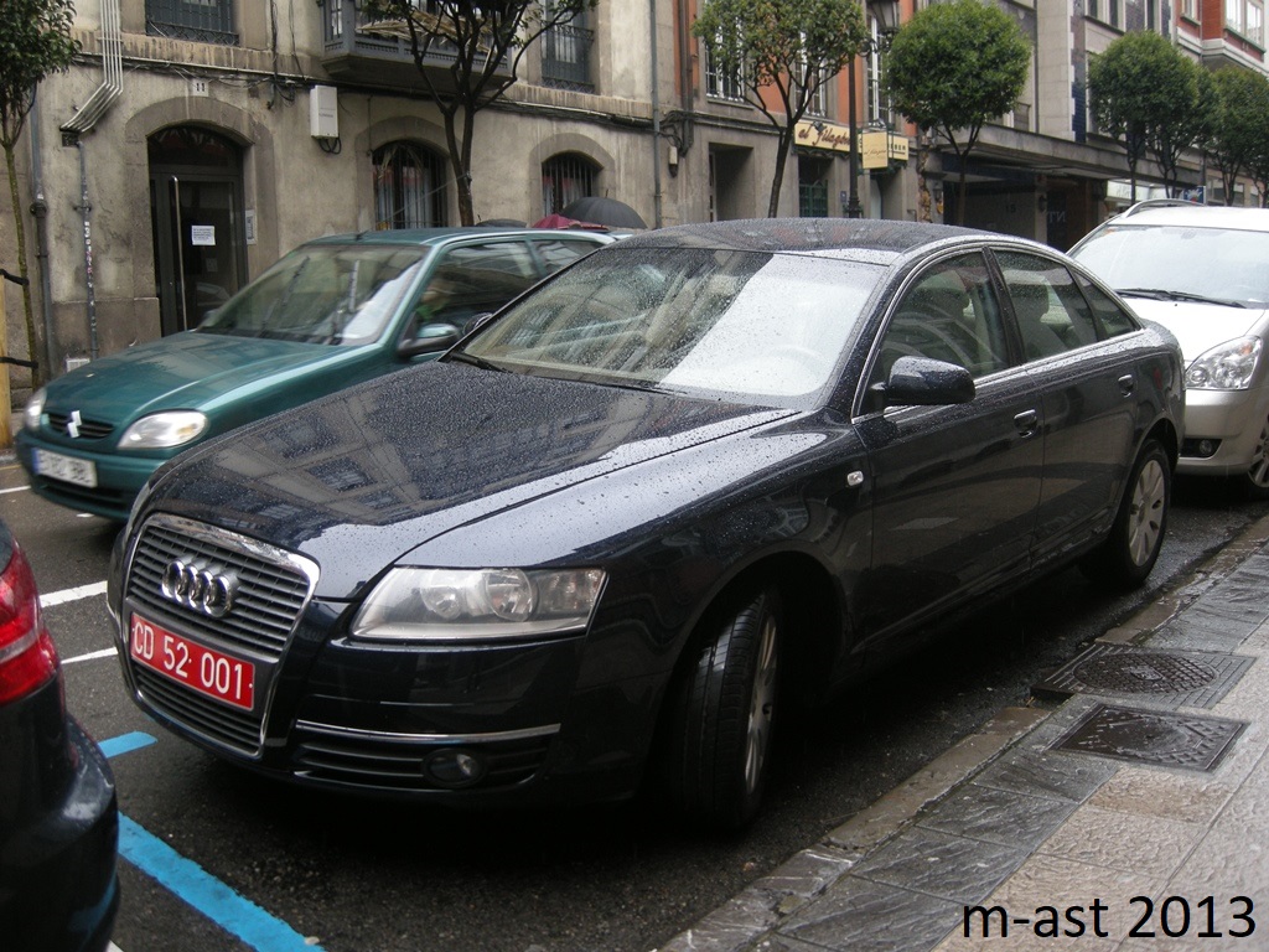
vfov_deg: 40.7
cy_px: 476
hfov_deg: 52.6
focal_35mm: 35
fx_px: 1283
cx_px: 634
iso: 98
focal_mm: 7.5
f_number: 2.7
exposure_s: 1/250
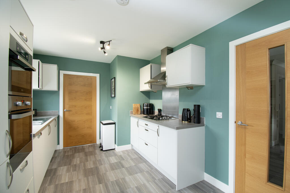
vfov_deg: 77.3
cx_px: 145
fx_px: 121
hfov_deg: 100.4
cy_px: 96
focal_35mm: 15
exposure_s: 1/5
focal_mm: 10
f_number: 8
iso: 320
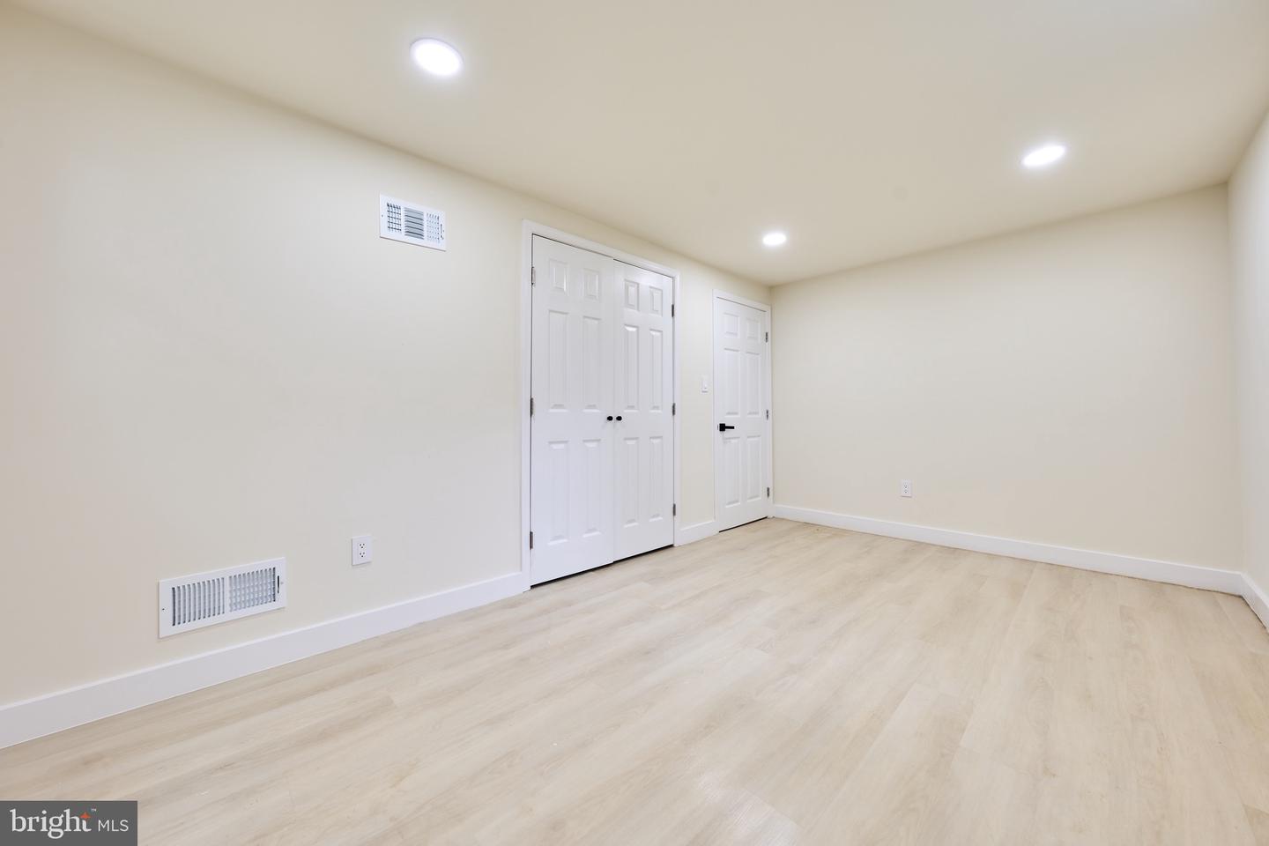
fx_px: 423
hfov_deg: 112.6
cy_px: 423
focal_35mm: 12
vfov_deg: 90.0
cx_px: 634
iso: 64
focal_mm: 12
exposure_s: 1/10
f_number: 7.1
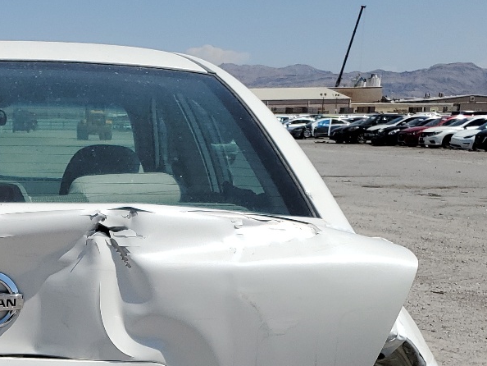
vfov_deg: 19.6
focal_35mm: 70
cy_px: 458
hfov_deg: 26.3
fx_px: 985
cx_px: -2
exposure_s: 1/10000
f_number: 1.5
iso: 50
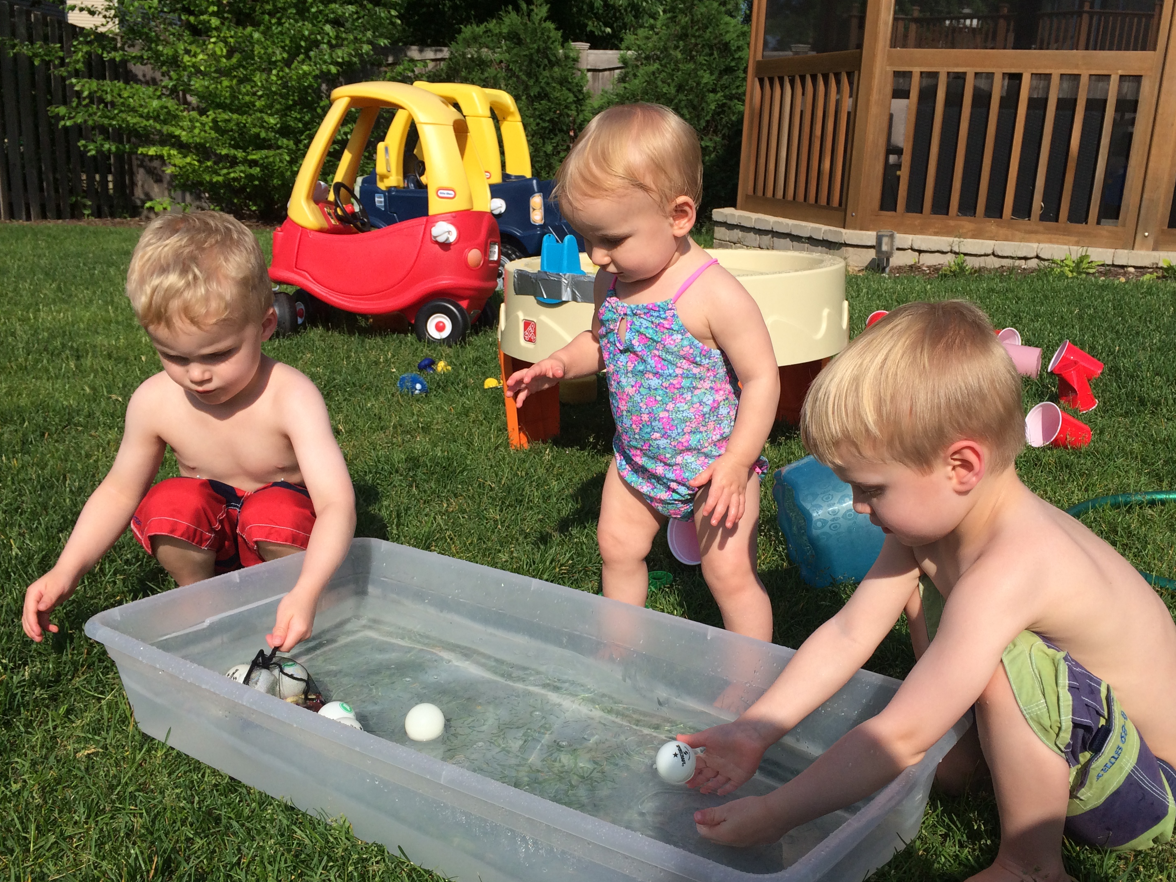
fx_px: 1121
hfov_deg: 55.2
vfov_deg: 42.9
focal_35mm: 33
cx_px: 667
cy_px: 461
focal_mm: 4.15
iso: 32
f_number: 2.2
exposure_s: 1/3165
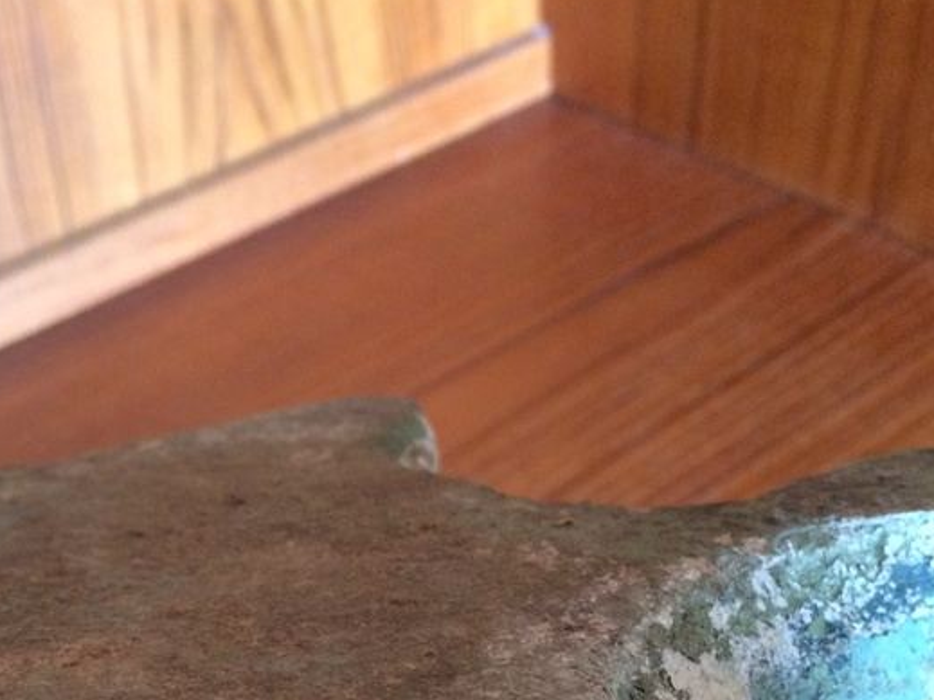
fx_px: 1403
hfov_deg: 36.3
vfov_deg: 27.3
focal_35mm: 52
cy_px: 588
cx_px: 275
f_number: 2.2
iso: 320
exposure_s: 1/30
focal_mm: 4.12
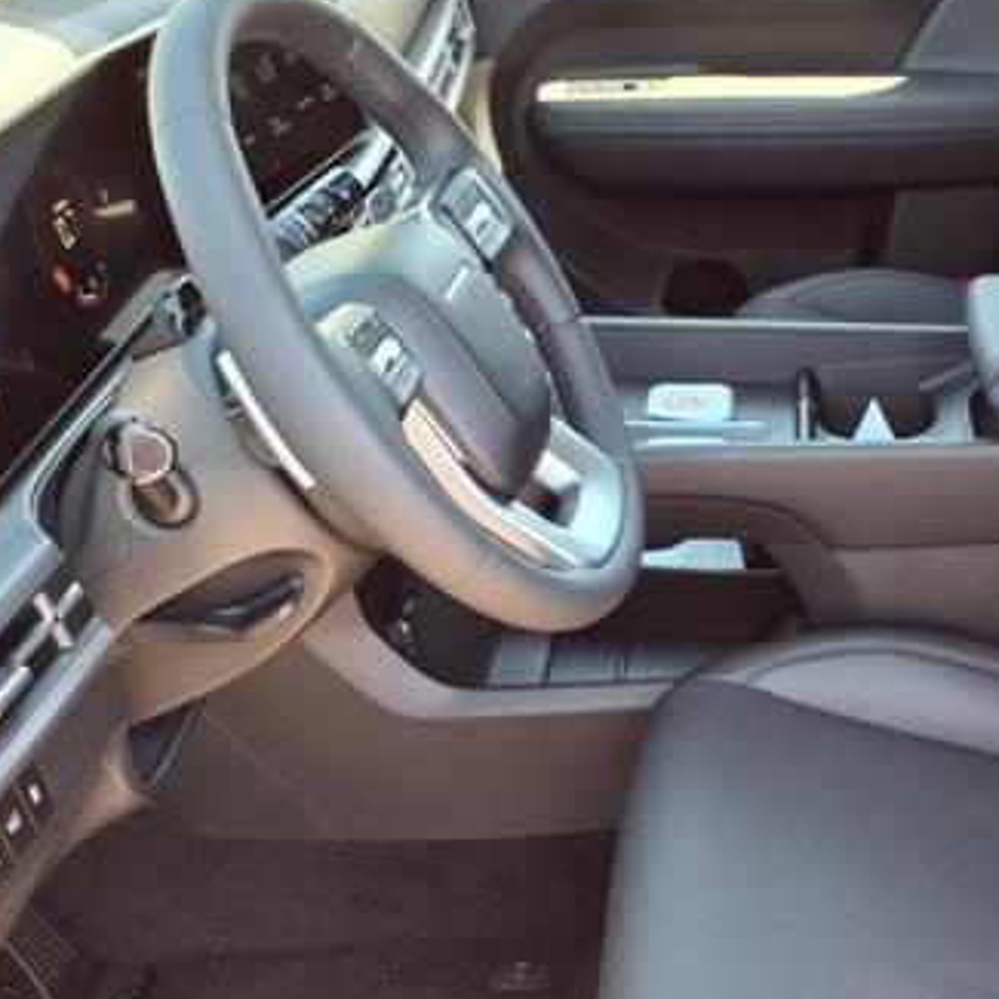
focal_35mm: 47
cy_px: 642
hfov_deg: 34.6
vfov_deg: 35.8
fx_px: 1535
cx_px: 845
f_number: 1.9
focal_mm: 3.58
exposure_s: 1/60.2
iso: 50
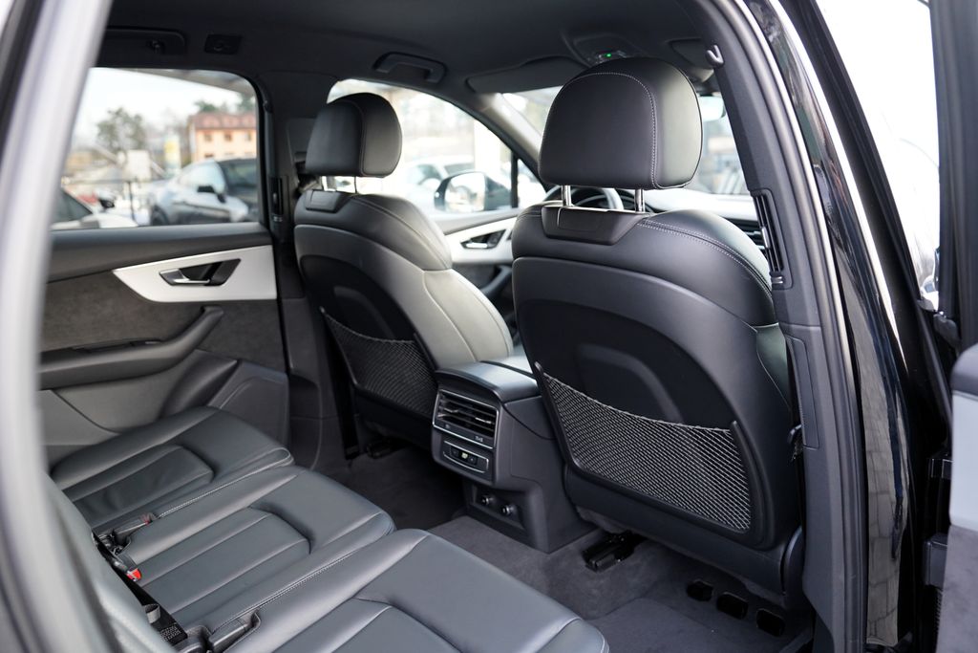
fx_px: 788
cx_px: 489
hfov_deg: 63.7
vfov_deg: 45.0
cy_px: 326
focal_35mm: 29
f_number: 2.8
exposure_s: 1/160
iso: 1600
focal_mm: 29
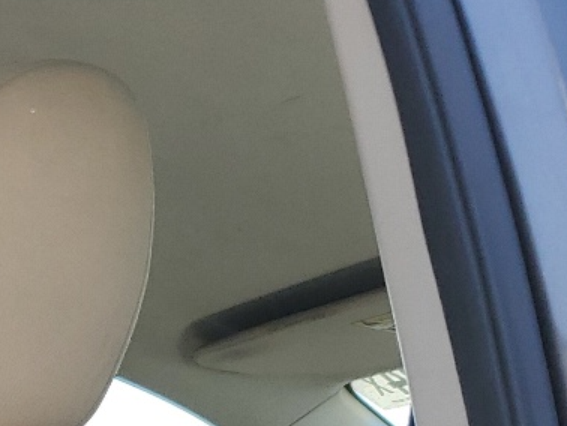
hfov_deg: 16.0
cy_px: 824
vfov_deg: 12.1
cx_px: -350
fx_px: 1803
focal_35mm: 110
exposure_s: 1/714
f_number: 1.5
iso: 50
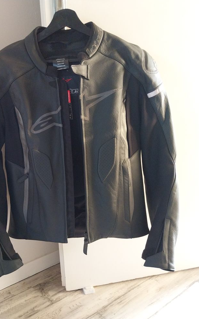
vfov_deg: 66.5
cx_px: 78
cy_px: 161
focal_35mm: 28
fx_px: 243
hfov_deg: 44.3
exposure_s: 1/33.3
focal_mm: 4
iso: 400
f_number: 1.8
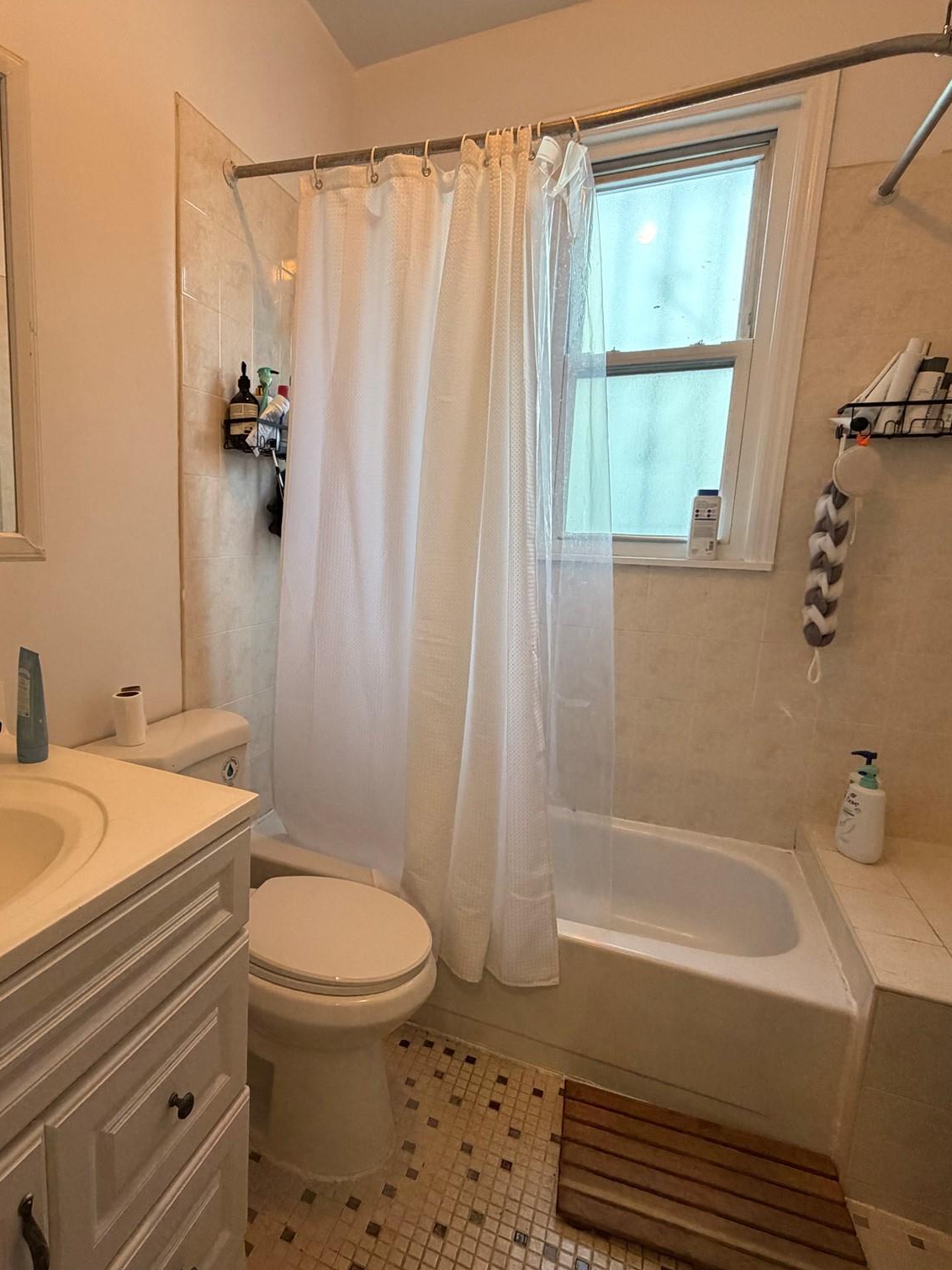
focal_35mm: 19
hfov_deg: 67.2
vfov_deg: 84.7
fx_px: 697
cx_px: 333
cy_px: 637
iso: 320
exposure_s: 1/60
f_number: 2.2
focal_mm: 2.22
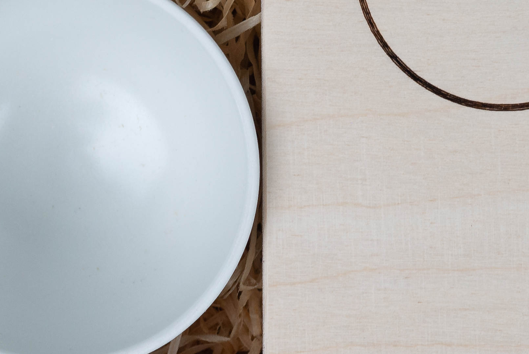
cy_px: -58
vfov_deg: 7.3
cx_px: 239
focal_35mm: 186
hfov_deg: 11.0
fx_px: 2735
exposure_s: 1/125
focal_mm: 50
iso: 640
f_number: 6.3
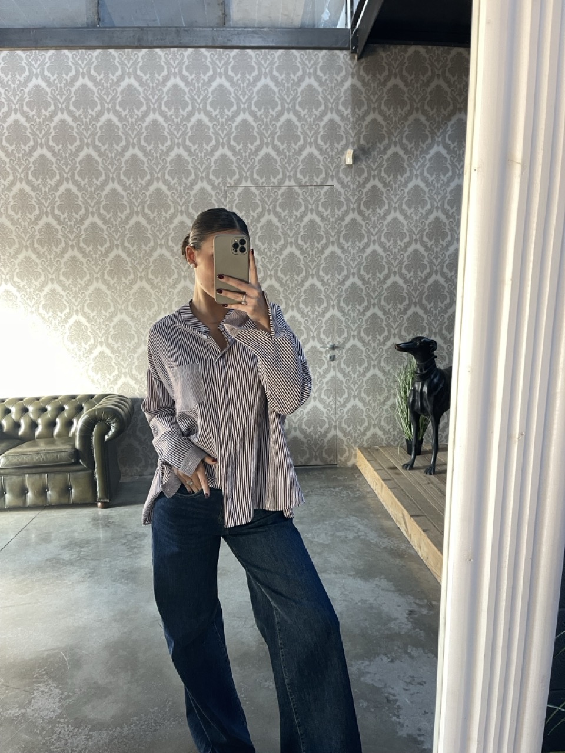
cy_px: 376
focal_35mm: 25
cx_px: 282
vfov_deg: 69.4
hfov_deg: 54.9
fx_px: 544
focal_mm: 5.1
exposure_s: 1/61
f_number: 1.6
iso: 125
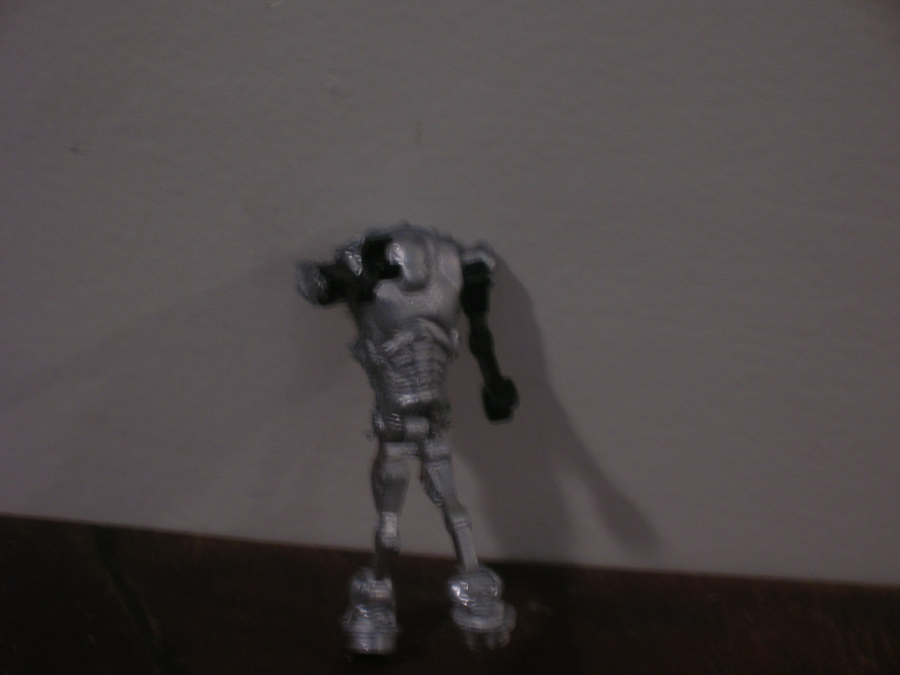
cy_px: 338
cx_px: 450
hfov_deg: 19.3
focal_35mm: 102
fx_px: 2652
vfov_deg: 14.5
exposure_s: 1/3.5
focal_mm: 17.1
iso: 64
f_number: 4.9
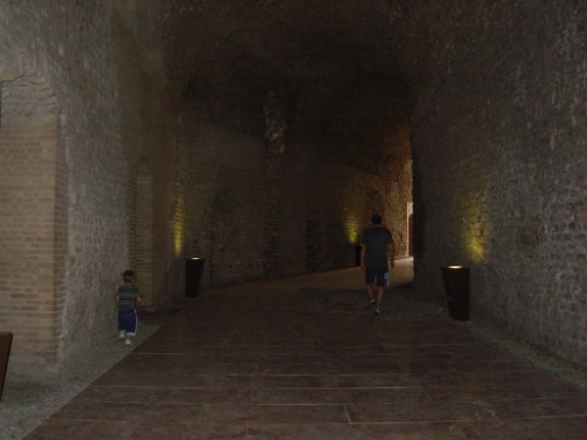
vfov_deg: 37.7
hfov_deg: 49.0
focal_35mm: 38
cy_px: 220
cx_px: 294
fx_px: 644
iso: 200
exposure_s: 1/128
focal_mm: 6.3
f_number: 2.9
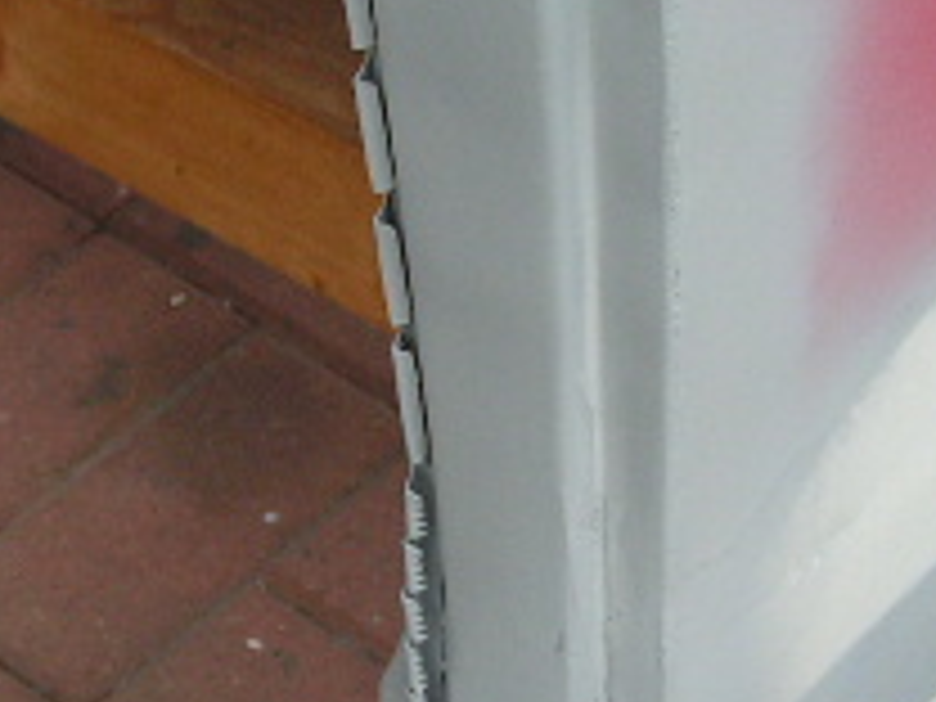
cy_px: 441
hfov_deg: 16.8
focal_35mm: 117
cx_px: 500
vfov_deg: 12.7
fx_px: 3164
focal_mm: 6.3
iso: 80
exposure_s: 1/40
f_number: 2.8
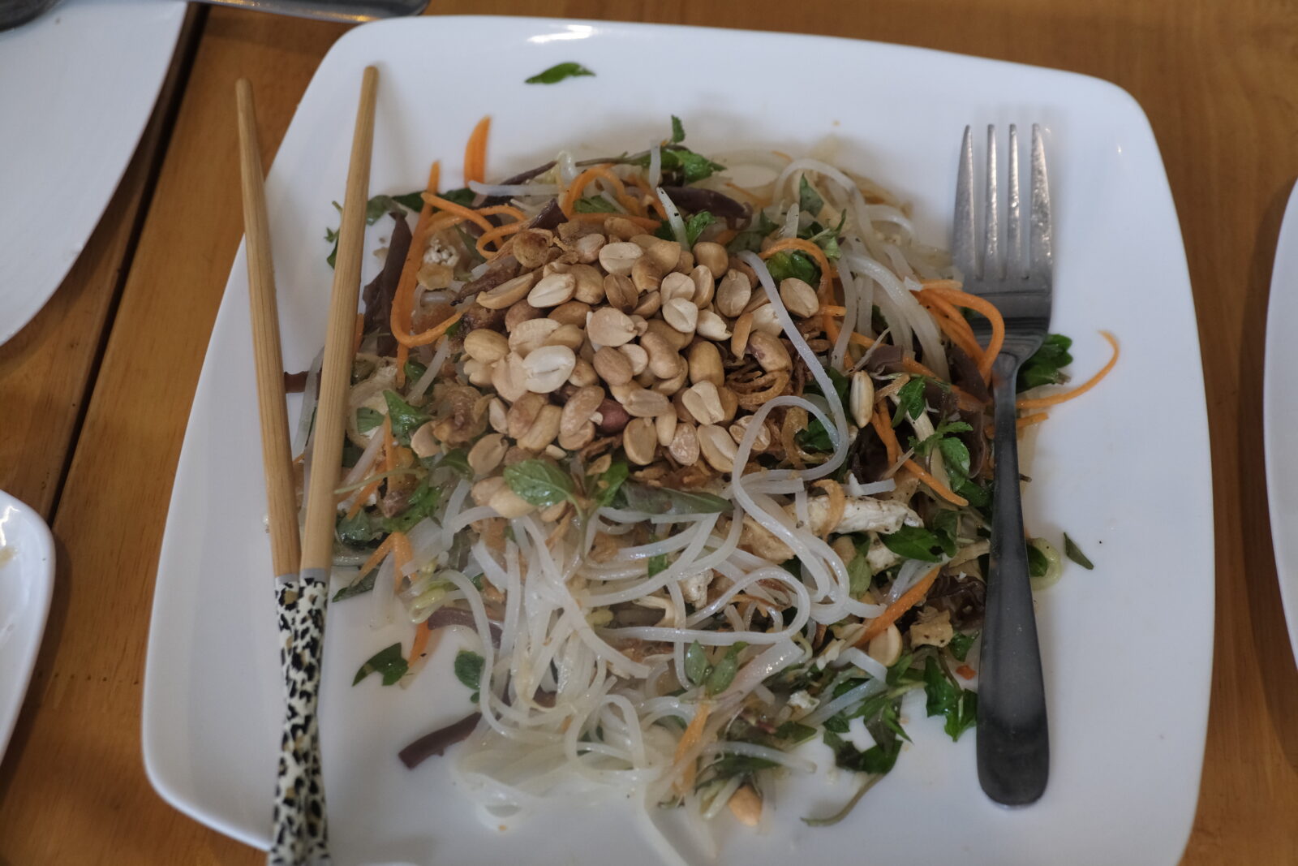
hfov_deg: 44.5
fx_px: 1586
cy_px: 433
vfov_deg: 30.5
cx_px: 649
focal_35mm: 44
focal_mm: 29.3
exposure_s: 1/100
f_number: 4.3
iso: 2000
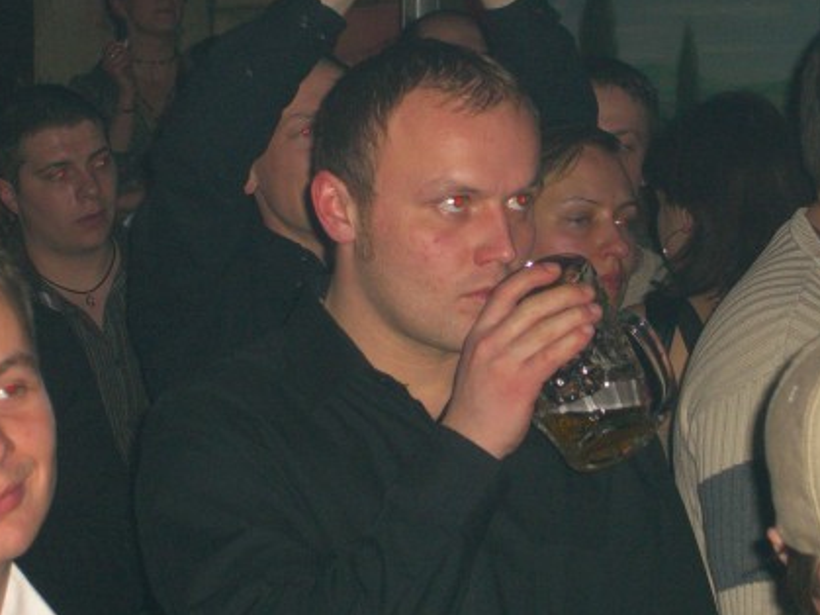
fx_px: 3221
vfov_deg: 10.9
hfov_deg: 14.5
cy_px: 213
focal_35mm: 136
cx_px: 401
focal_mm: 19.7
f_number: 4.8
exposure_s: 1/60
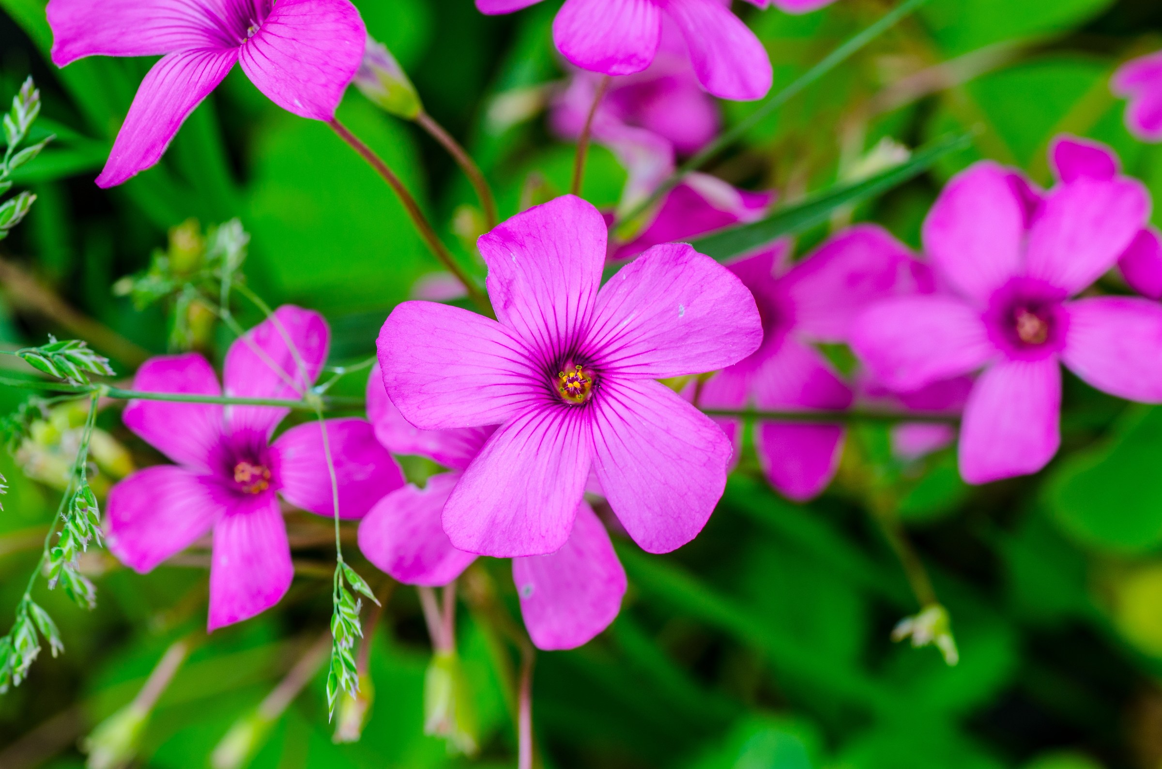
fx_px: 4348
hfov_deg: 15.2
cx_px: 581
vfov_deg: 10.1
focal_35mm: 135
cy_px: 384
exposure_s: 1/50
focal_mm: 90
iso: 200
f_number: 13
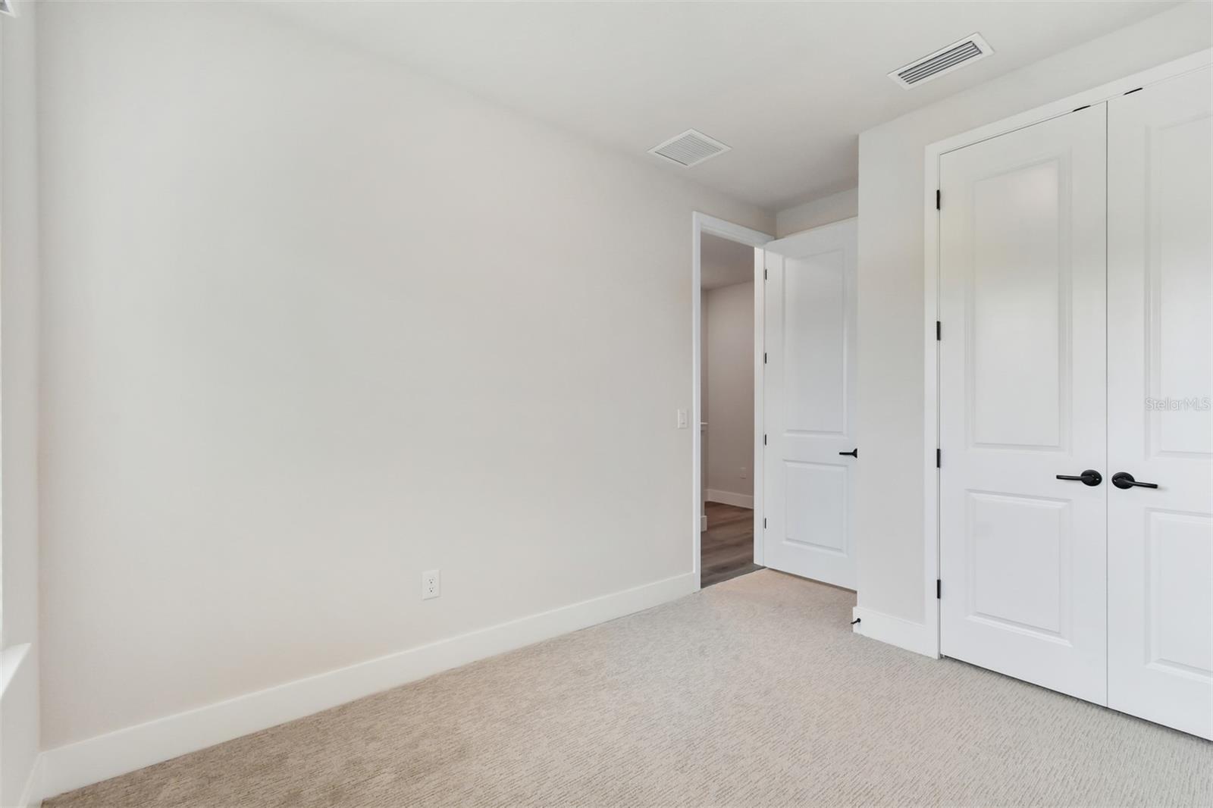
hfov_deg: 100.4
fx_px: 505
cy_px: 404
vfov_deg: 77.3
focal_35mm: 15
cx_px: 606
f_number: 7.1
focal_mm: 10
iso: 100
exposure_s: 1/4
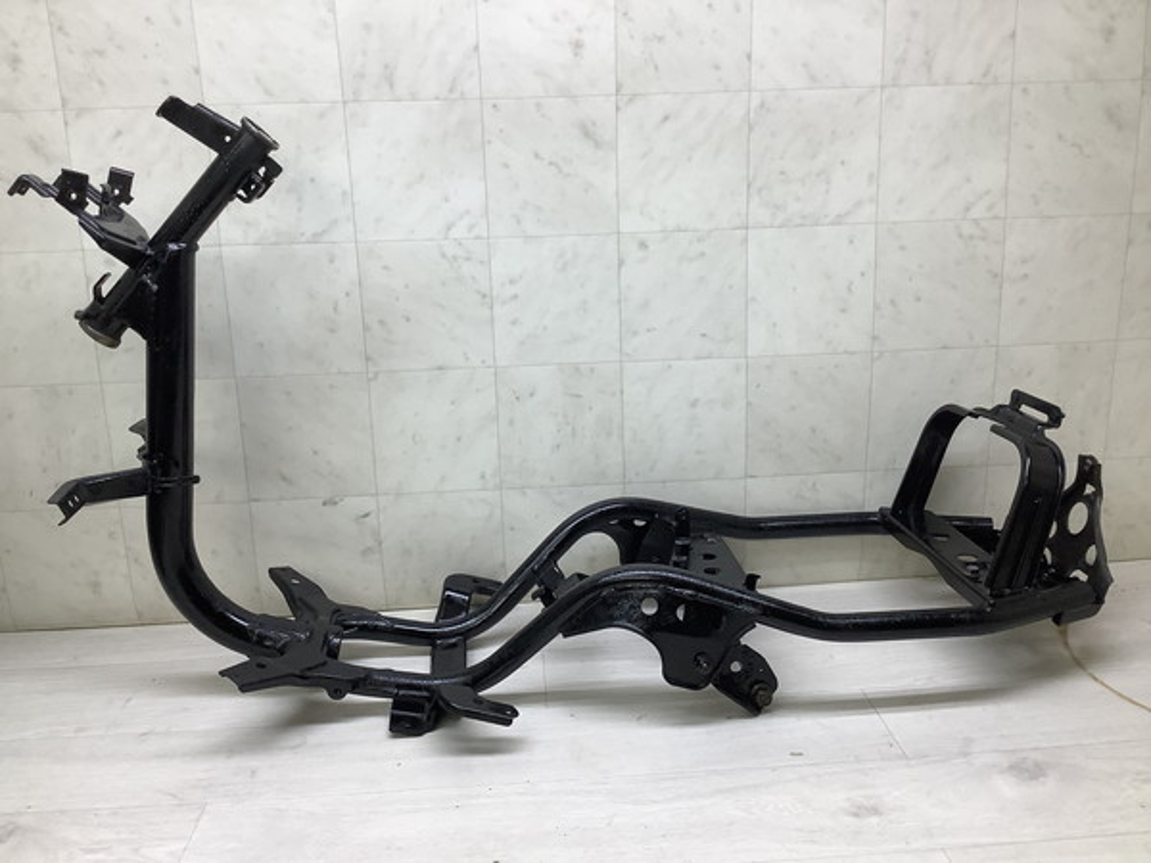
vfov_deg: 45.4
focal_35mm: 31
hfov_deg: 58.4
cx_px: 576
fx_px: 1031
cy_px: 432
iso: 64
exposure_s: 1/120
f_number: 2.4
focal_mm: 3.3
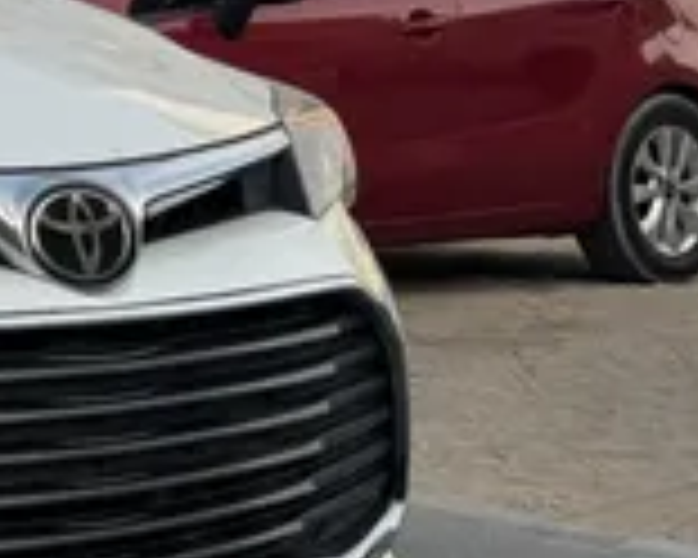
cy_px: -86
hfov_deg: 16.1
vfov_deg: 15.4
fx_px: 2004
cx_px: -635
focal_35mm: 97
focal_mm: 6.76
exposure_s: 1/1678
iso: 80
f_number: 1.78
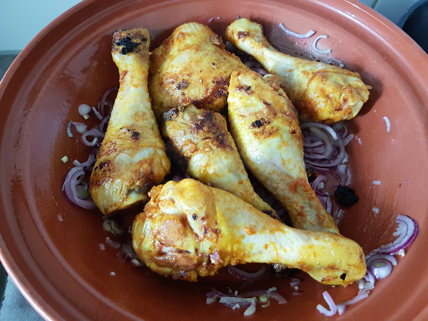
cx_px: 214
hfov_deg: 67.3
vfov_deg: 53.1
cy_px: 160
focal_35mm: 26
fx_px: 321
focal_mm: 4.2
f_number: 1.7
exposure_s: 1/25
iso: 200
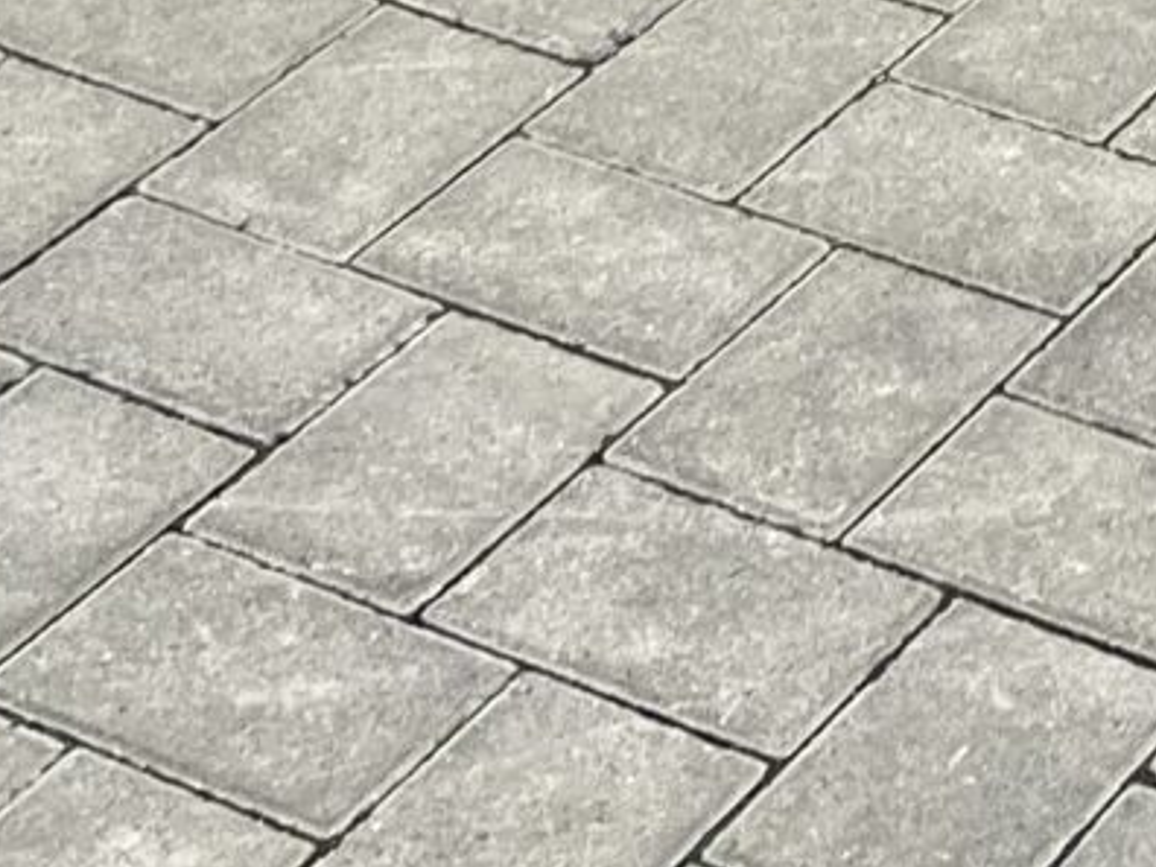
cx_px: 1687
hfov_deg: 11.3
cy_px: -1597
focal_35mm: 168
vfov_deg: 7.8
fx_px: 5610
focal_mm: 5.7
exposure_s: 1/1209
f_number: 1.5
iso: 50
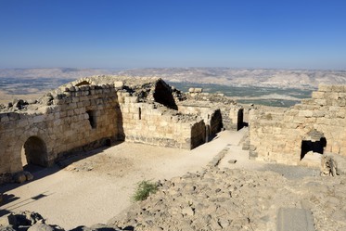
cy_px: 122
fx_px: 260
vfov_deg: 47.9
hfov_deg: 67.2
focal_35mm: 27
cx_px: 188
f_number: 14
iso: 200
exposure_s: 1/320
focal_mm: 24
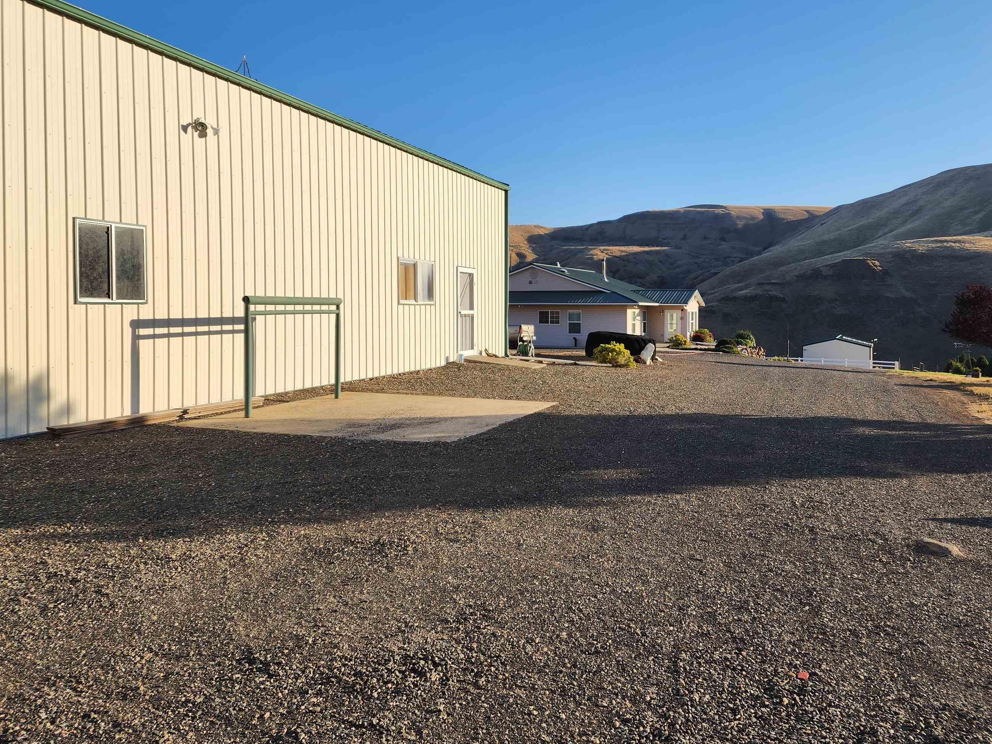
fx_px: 774
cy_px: 322
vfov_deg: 51.2
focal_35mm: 27
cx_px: 536
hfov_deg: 65.2
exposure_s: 1/939
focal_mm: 6.4
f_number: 1.8
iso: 12
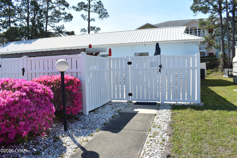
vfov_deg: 47.9
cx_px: 118
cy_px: 79
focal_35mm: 27
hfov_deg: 67.4
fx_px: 178
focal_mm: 18
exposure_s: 1/320
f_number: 9
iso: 100
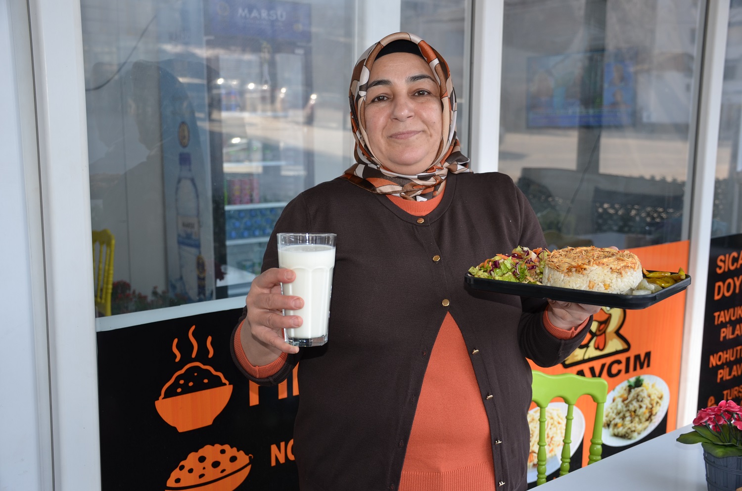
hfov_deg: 48.0
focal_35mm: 40
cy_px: 246
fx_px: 833
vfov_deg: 32.9
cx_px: 371
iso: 200
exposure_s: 1/200
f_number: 4
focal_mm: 27
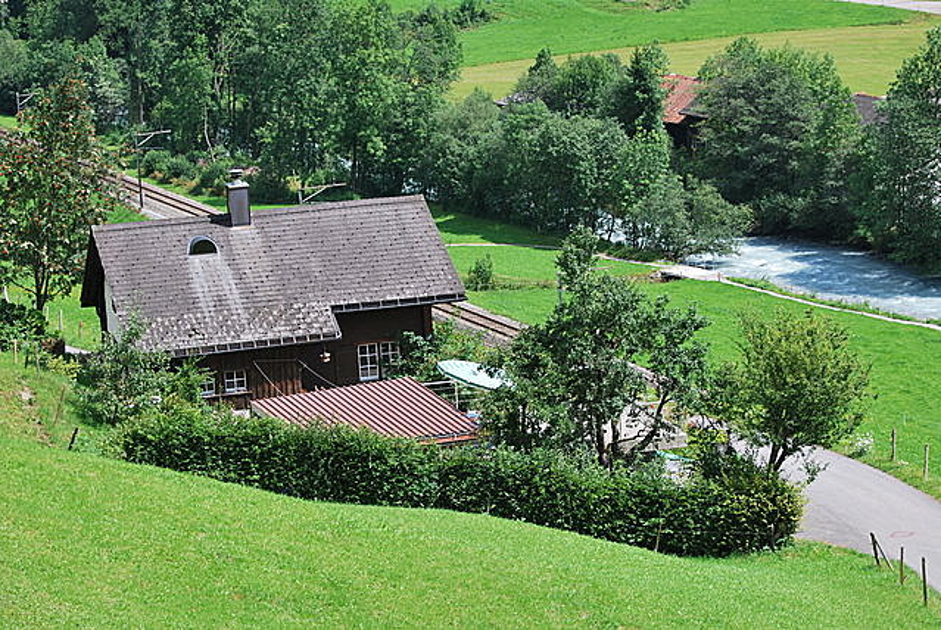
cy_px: 315
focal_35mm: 105
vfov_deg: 13.1
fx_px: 2748
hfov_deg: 19.4
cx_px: 470
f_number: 4.5
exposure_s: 1/320
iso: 100
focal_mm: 70
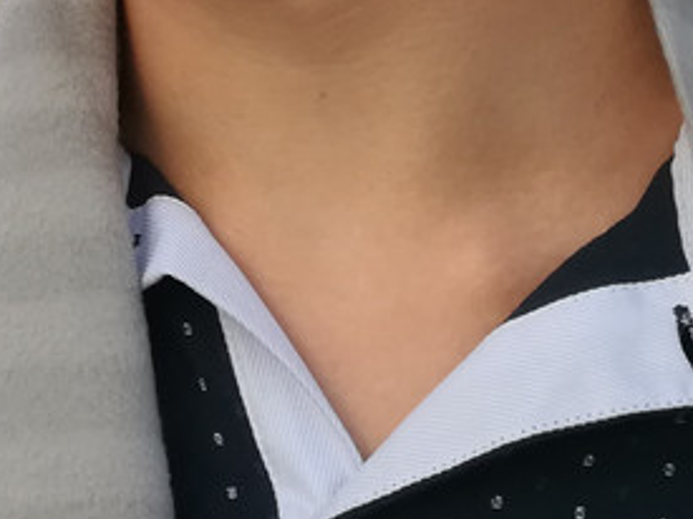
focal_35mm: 101
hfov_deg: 18.1
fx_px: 2021
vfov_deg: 13.2
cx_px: -220
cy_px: -413
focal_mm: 3.83
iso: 50
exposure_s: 1/301
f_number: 2.2
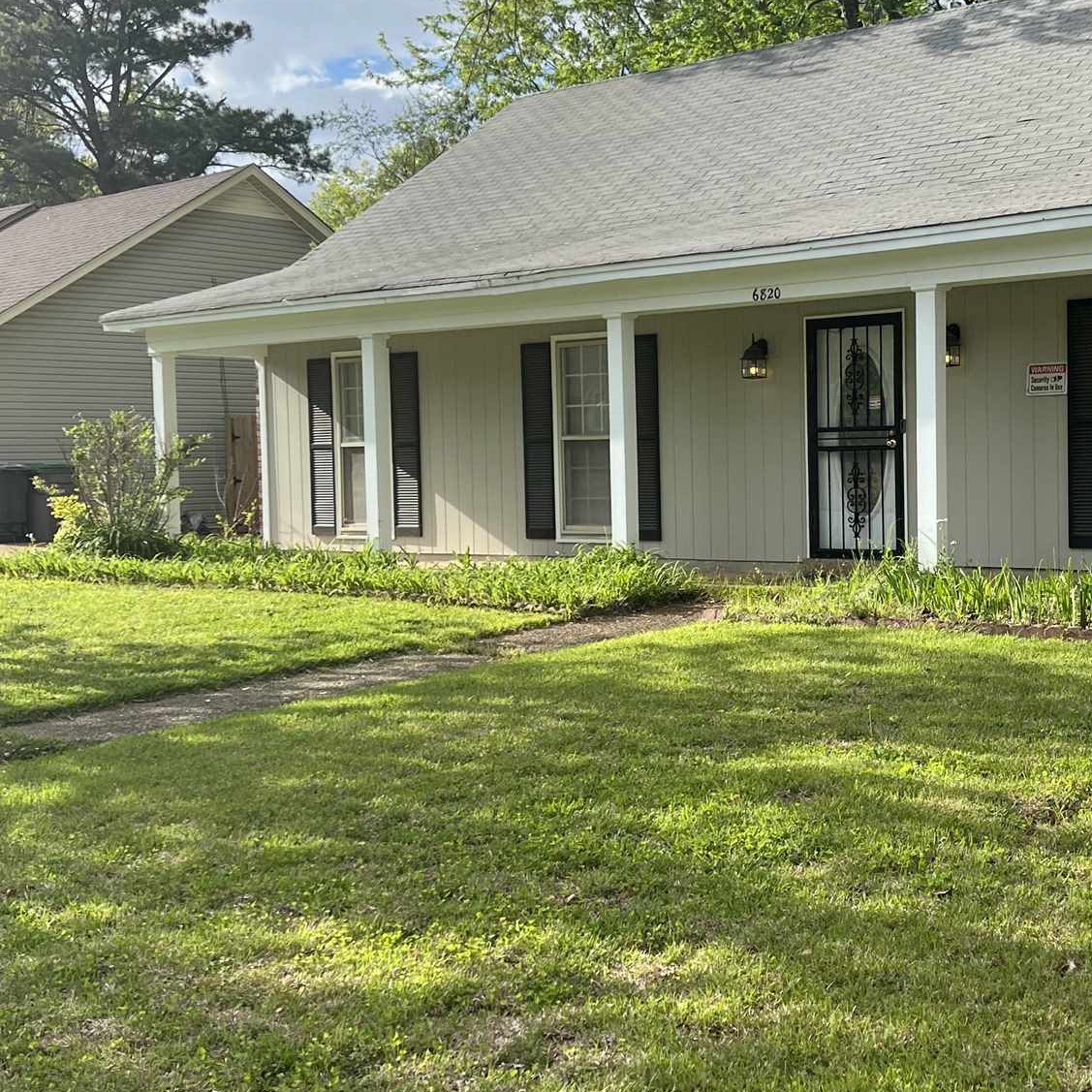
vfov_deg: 36.0
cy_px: 508
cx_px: 775
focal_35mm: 47
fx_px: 1677
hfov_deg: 35.5
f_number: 1.5
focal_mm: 5.7
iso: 50
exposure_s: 1/2404
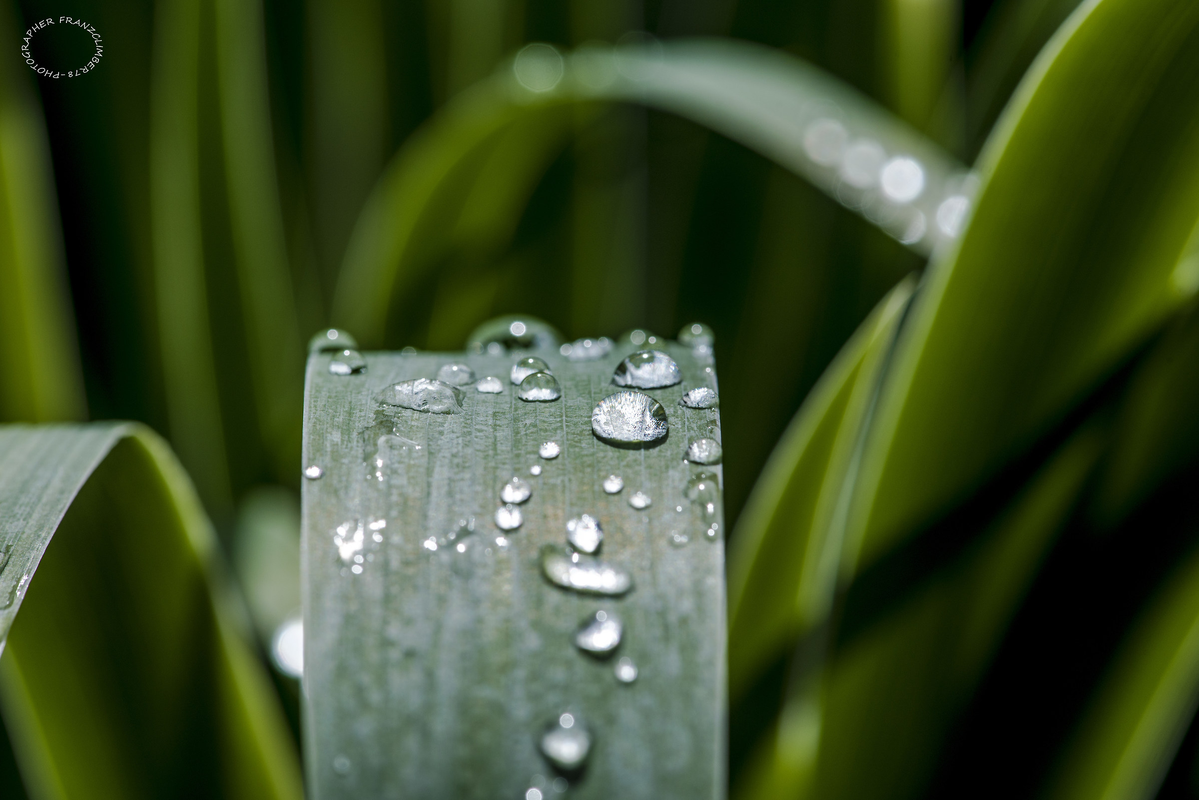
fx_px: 3498
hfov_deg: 19.4
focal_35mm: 105
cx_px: 600
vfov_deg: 13.1
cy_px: 400
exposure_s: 1/500
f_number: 14
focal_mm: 105
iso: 160
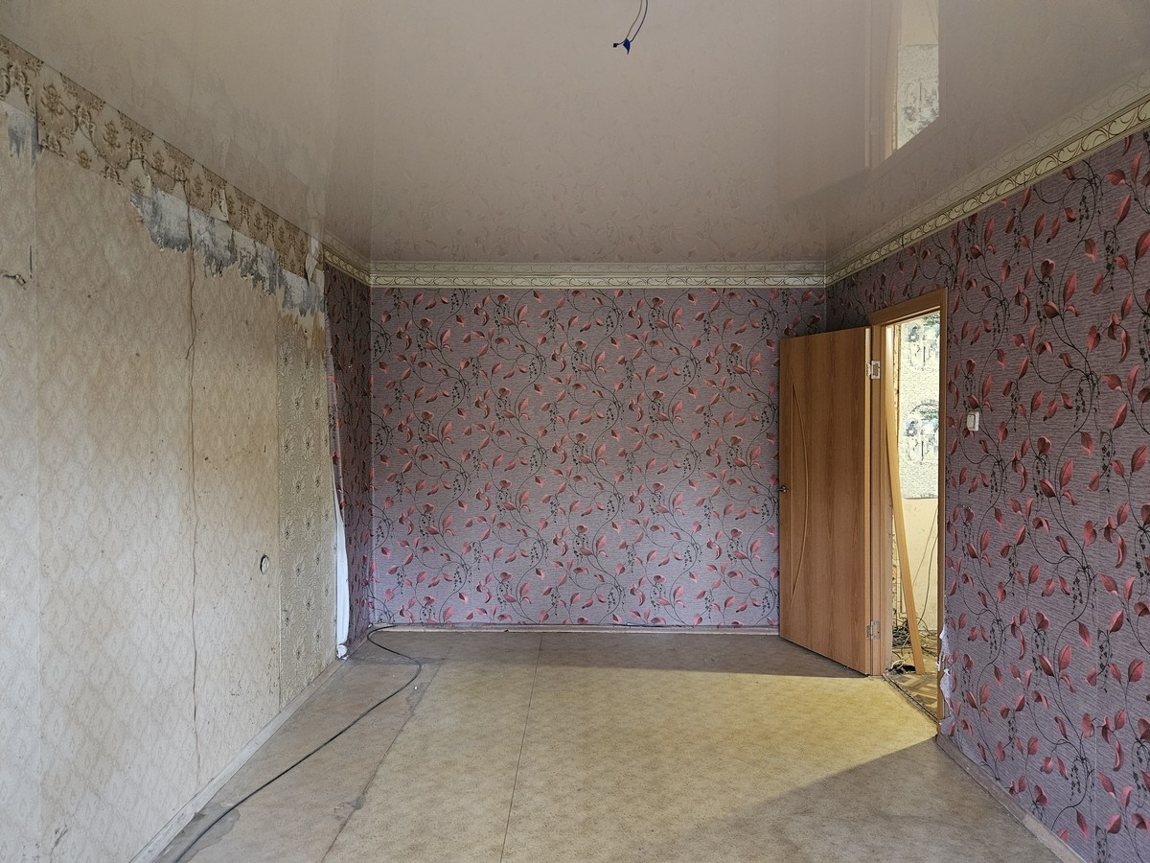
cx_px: 575
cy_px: 432
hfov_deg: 73.9
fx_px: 764
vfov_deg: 58.9
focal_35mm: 23
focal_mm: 5.4
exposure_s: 1/25
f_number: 1.8
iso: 640
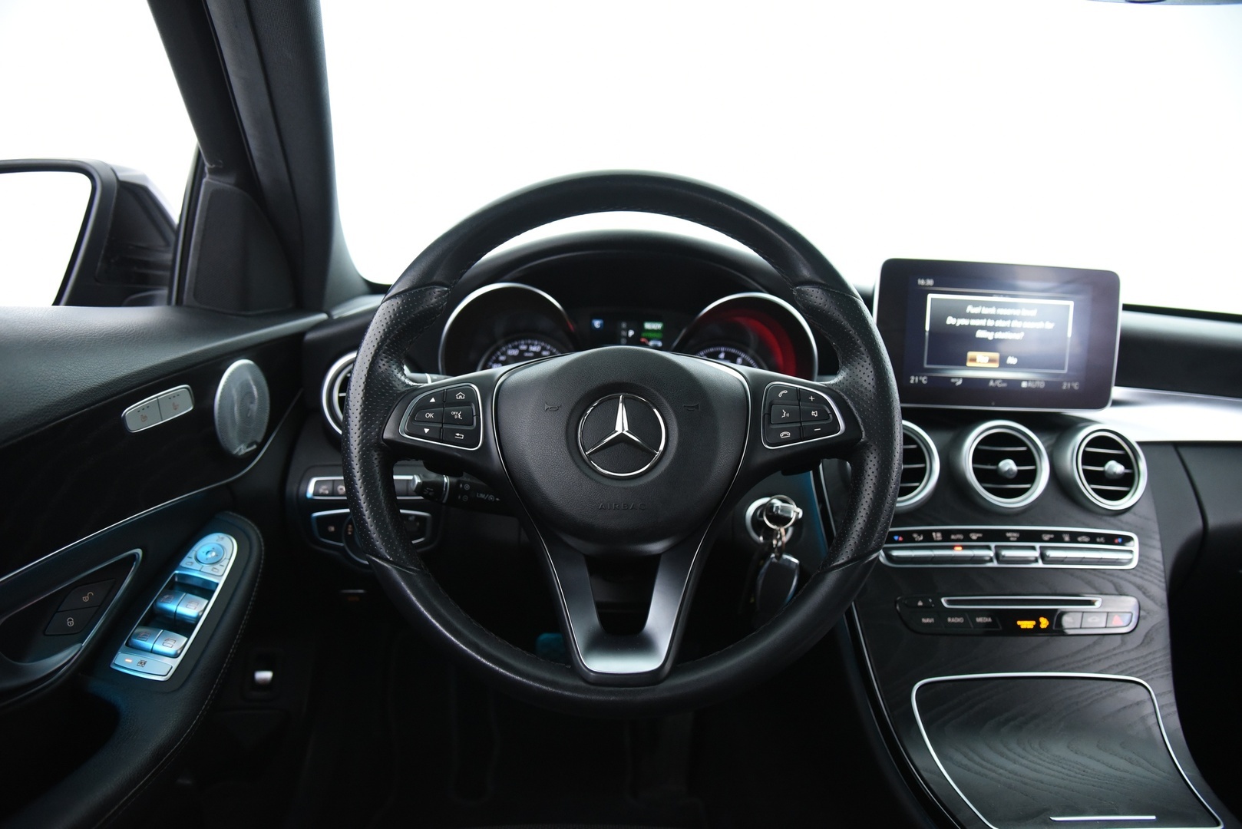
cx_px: 621
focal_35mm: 24
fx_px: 828
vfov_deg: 53.2
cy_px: 414
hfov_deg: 73.7
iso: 4000
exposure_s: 1/20
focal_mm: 24
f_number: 4
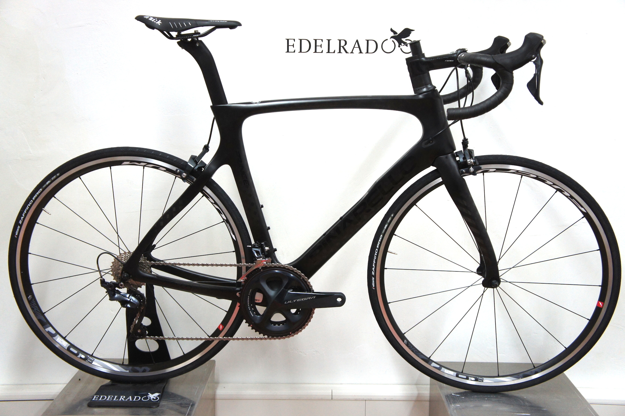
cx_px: 312
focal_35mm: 44
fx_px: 755
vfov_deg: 30.8
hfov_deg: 45.0
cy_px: 208
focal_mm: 29
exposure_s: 1/50
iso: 800
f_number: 4
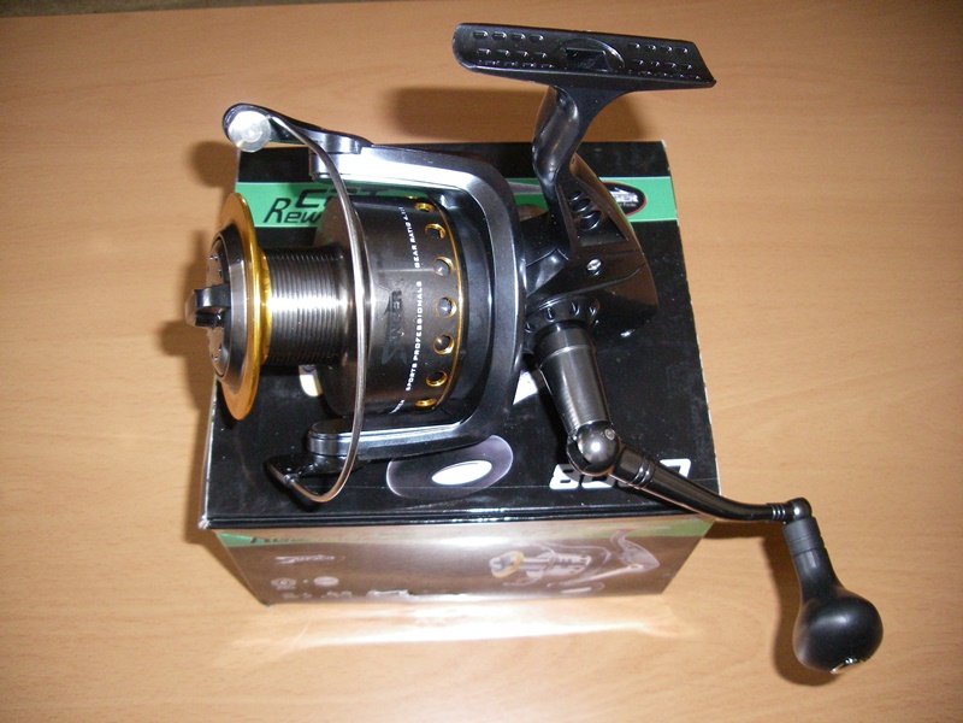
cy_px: 362
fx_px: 1057
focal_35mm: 38
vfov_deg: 37.7
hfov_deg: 49.0
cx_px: 482
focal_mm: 6.2
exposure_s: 1/50
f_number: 2.7
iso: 400
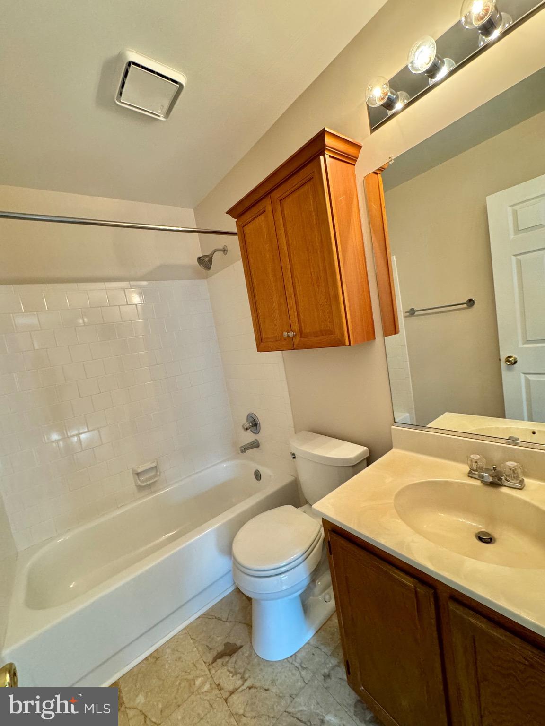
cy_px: 363
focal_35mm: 14
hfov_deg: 85.7
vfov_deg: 102.1
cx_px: 272
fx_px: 294
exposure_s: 1/60
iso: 250
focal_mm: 2.22
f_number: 2.2
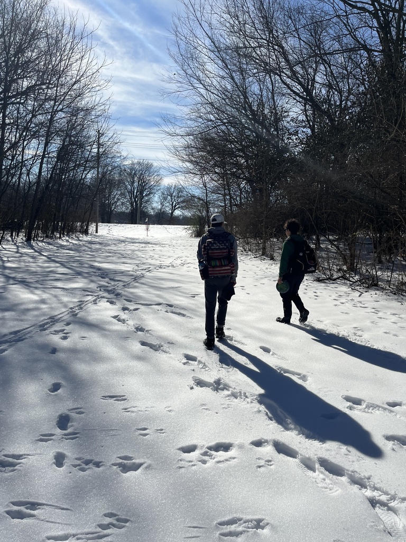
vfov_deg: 67.3
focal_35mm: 26
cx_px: 203
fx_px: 407
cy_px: 271
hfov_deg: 53.1
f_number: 1.6
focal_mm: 5.1
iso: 50
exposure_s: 1/13333
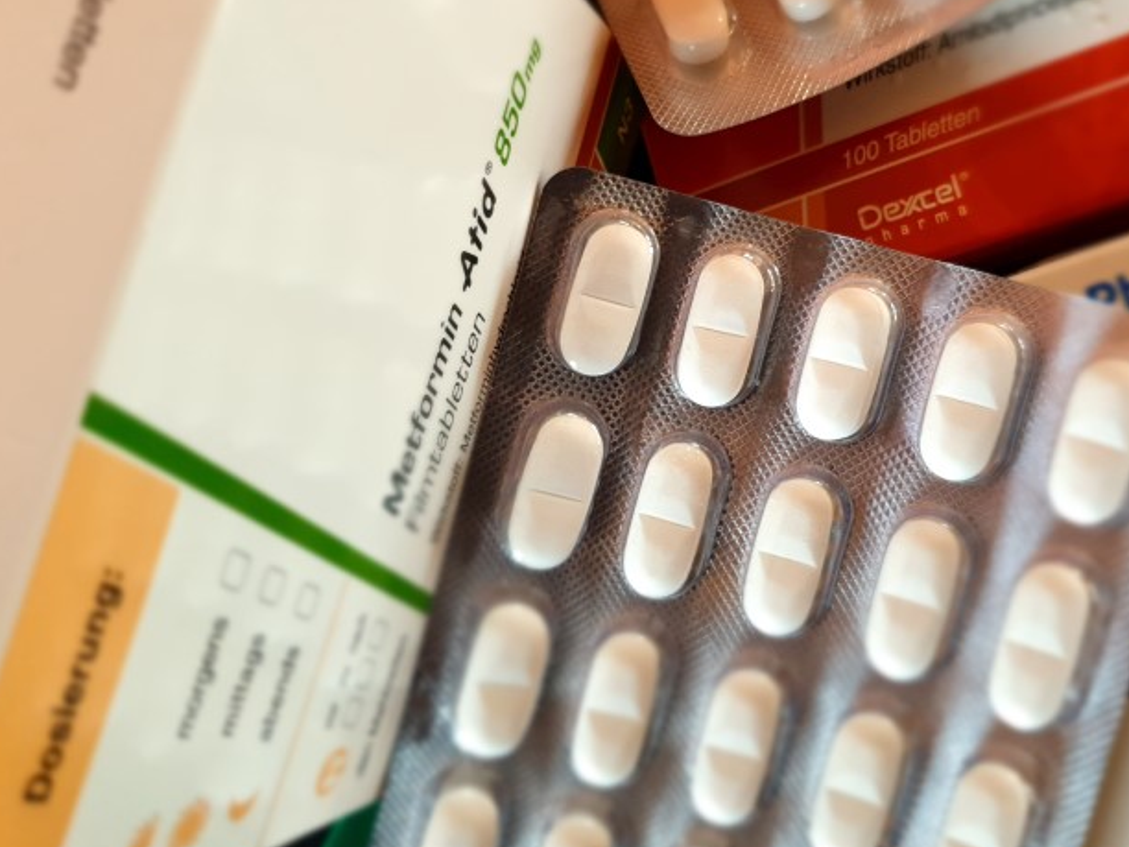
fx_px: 1109
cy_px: 306
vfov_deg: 41.4
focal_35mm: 34
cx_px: 729
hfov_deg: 53.2
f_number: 1.5
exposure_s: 1/50
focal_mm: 4.3
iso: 125
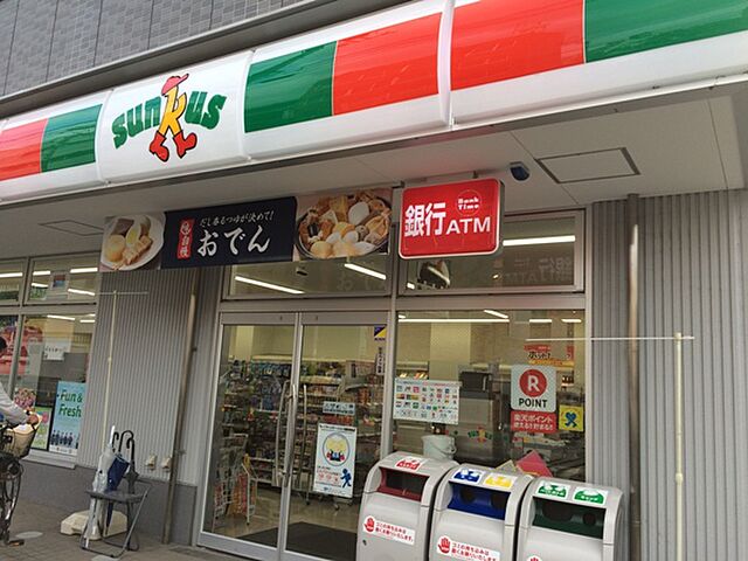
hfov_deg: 61.7
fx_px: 627
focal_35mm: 29
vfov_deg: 48.2
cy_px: 280
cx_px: 374
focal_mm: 4.15
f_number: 2.2
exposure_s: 1/153
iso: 32
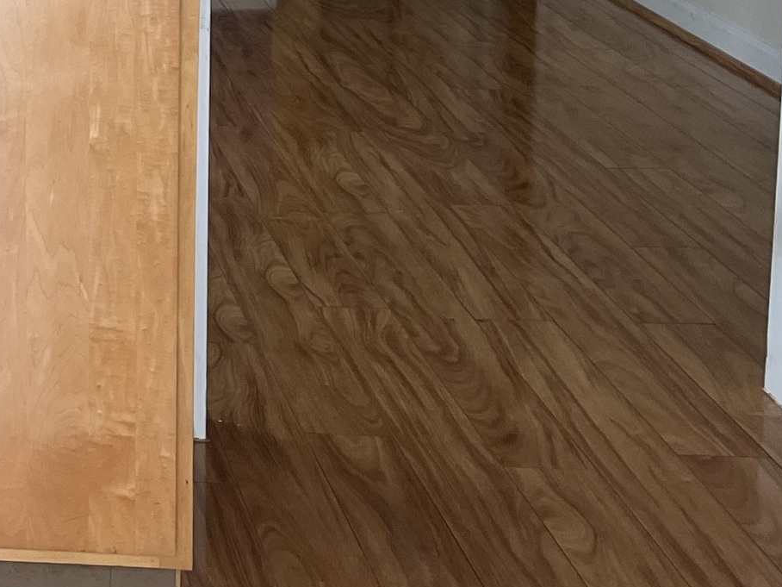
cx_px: -476
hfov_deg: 18.9
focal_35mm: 88
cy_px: -97
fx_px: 1988
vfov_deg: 16.2
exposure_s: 1/120
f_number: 1.6
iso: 80
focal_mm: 5.1
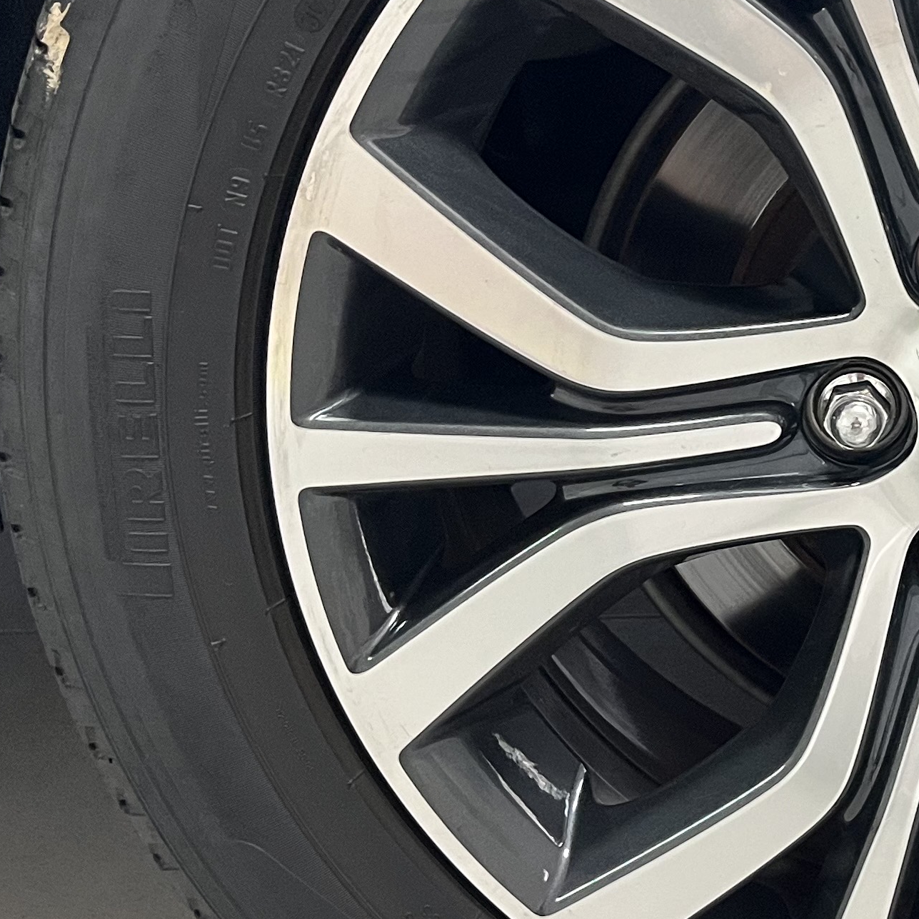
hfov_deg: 22.5
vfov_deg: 23.9
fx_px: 2163
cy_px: 338
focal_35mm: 72
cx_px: 1030
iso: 400
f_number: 1.6
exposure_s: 1/60
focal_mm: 5.1
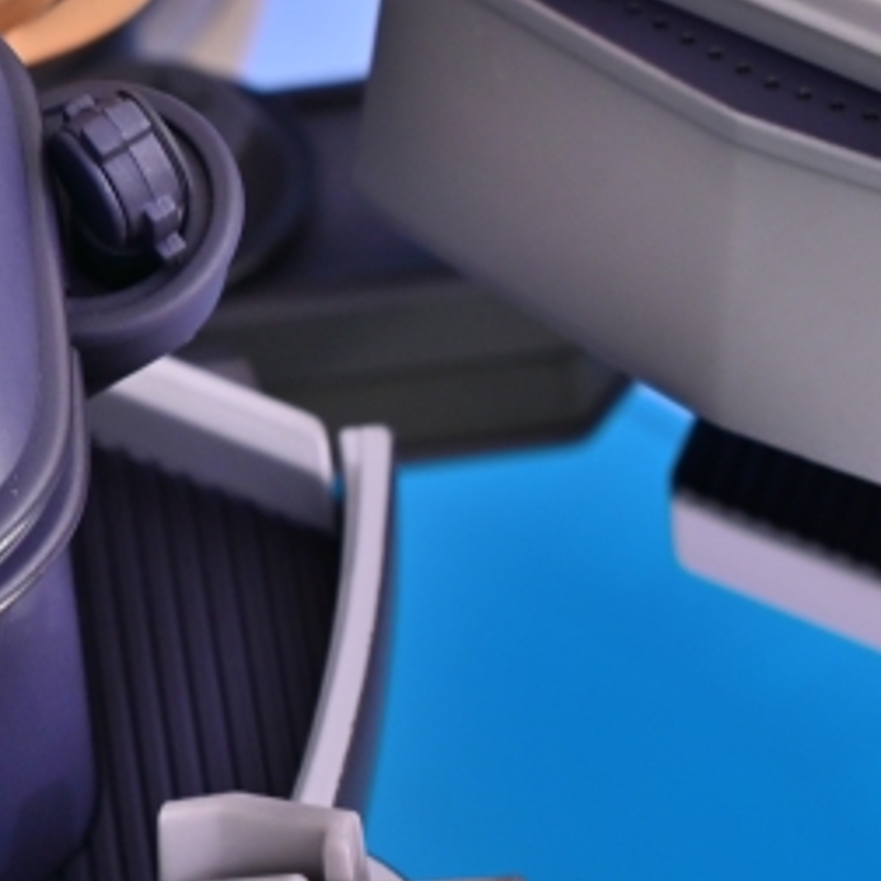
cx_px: -252
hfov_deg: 8.5
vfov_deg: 8.7
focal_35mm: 202
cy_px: 393
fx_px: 5816
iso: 100
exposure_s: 6
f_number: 11
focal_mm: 40
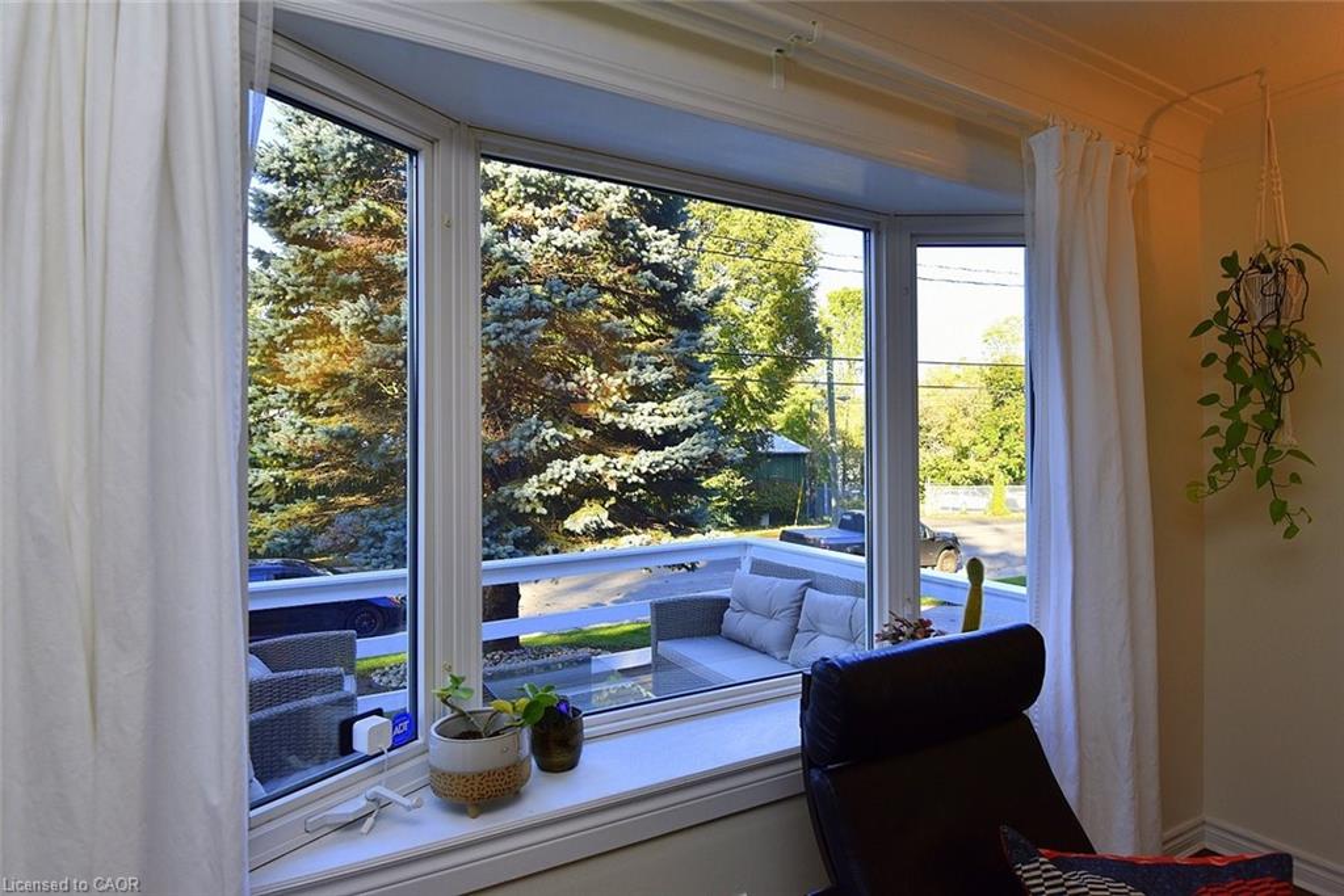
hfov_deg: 86.9
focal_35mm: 19
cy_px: 448
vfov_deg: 64.6
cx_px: 672
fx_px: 709
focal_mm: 19
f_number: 8
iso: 500
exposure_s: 1/200
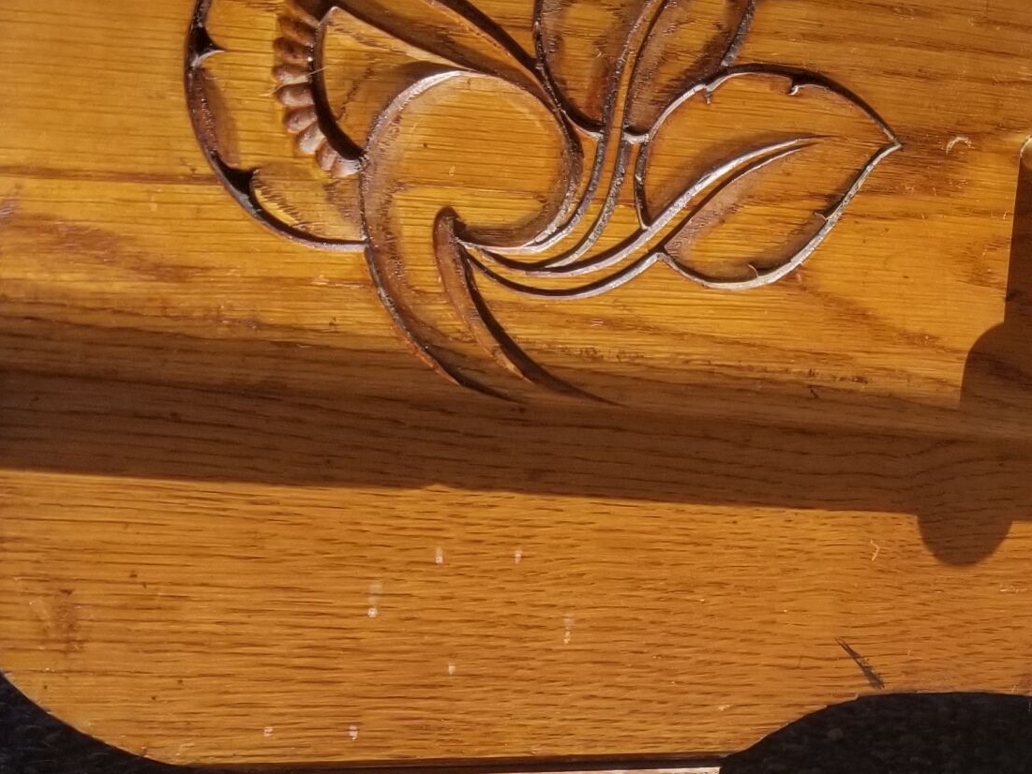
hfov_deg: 27.9
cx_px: 854
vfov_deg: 21.1
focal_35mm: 68
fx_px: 2027
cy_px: 704
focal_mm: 4.25
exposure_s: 1/1820
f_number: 1.7
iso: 50
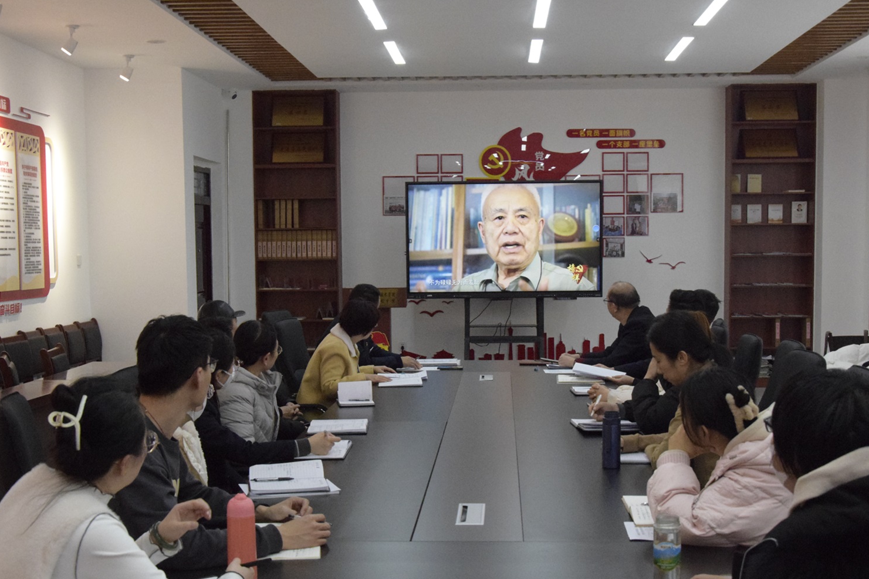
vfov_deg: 27.5
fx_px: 1183
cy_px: 327
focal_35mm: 49
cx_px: 464
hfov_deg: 40.3
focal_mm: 28
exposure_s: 1/400
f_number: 8
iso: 6400
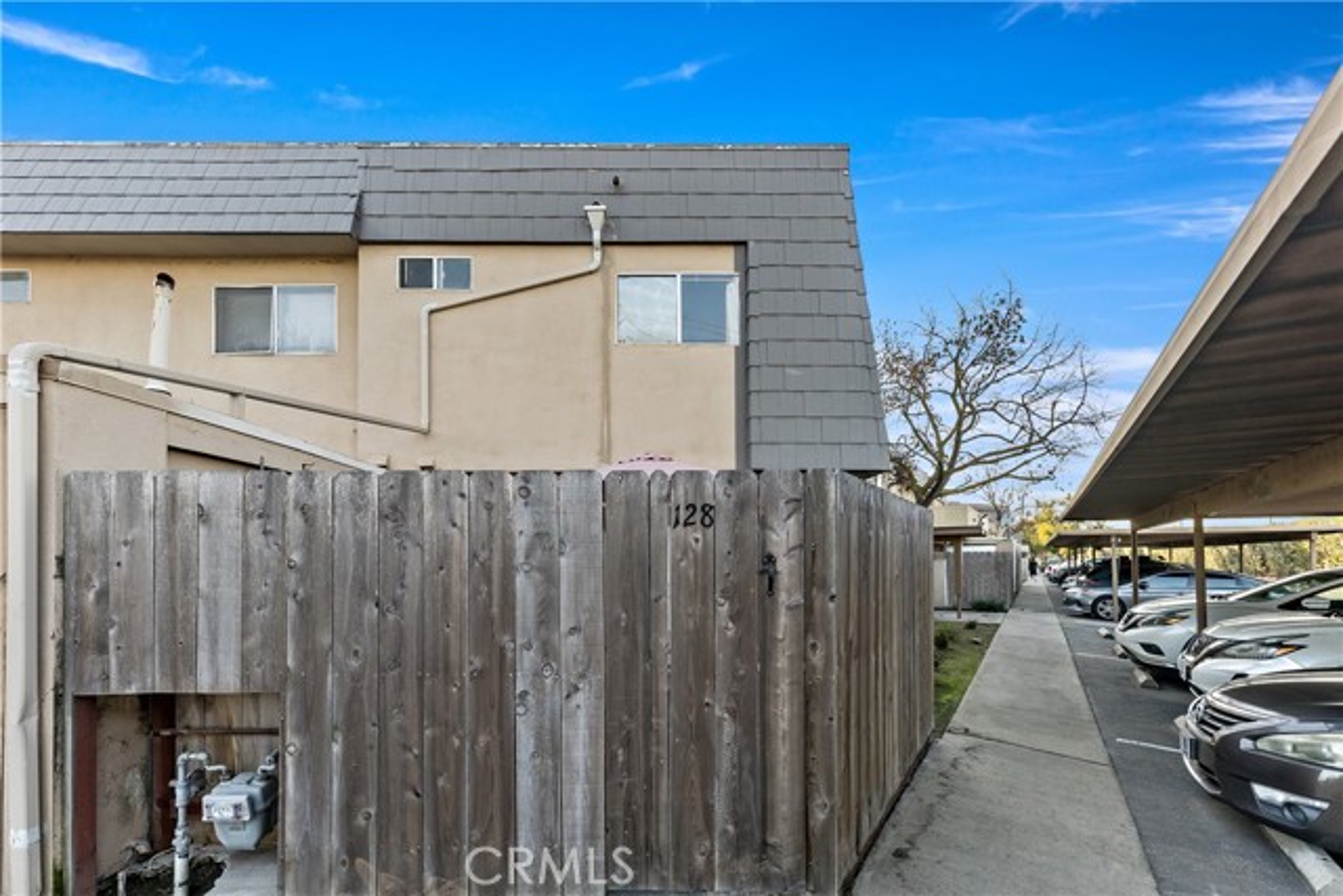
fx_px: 522
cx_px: 672
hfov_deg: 104.2
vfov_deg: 81.2
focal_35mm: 14
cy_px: 448
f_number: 5
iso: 80
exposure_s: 1/100
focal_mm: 14
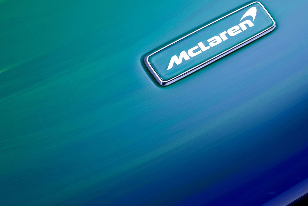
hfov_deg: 14.1
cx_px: 177
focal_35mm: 146
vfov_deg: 9.4
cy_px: 75
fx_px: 1249
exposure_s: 5
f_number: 13
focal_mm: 105
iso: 160
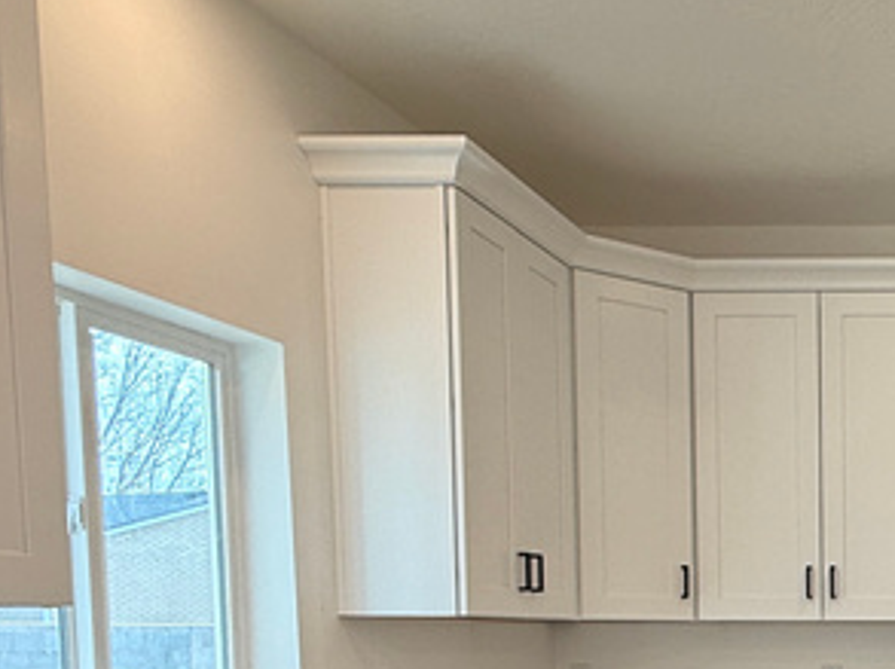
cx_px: 1066
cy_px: 733
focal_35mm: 49
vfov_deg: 27.2
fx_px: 1265
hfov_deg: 32.4
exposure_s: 1/120
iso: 50
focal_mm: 2.22
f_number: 2.2
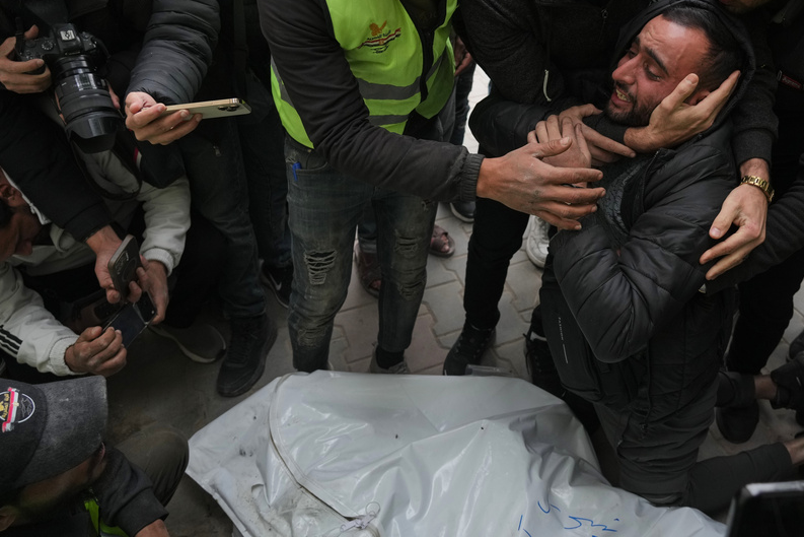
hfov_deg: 59.7
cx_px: 487
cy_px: 193
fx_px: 692
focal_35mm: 31
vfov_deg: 42.0
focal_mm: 24
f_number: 4
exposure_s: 1/500
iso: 1000
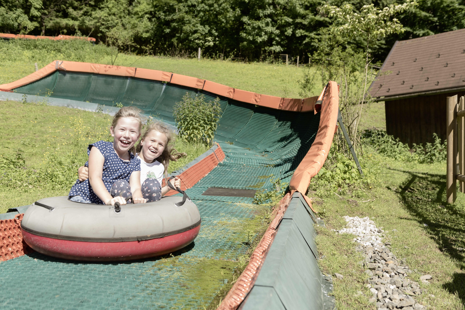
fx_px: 491
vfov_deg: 35.1
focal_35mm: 38
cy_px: 155
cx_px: 232
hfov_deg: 50.7
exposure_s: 1/800
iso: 400
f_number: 5.6
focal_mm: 38
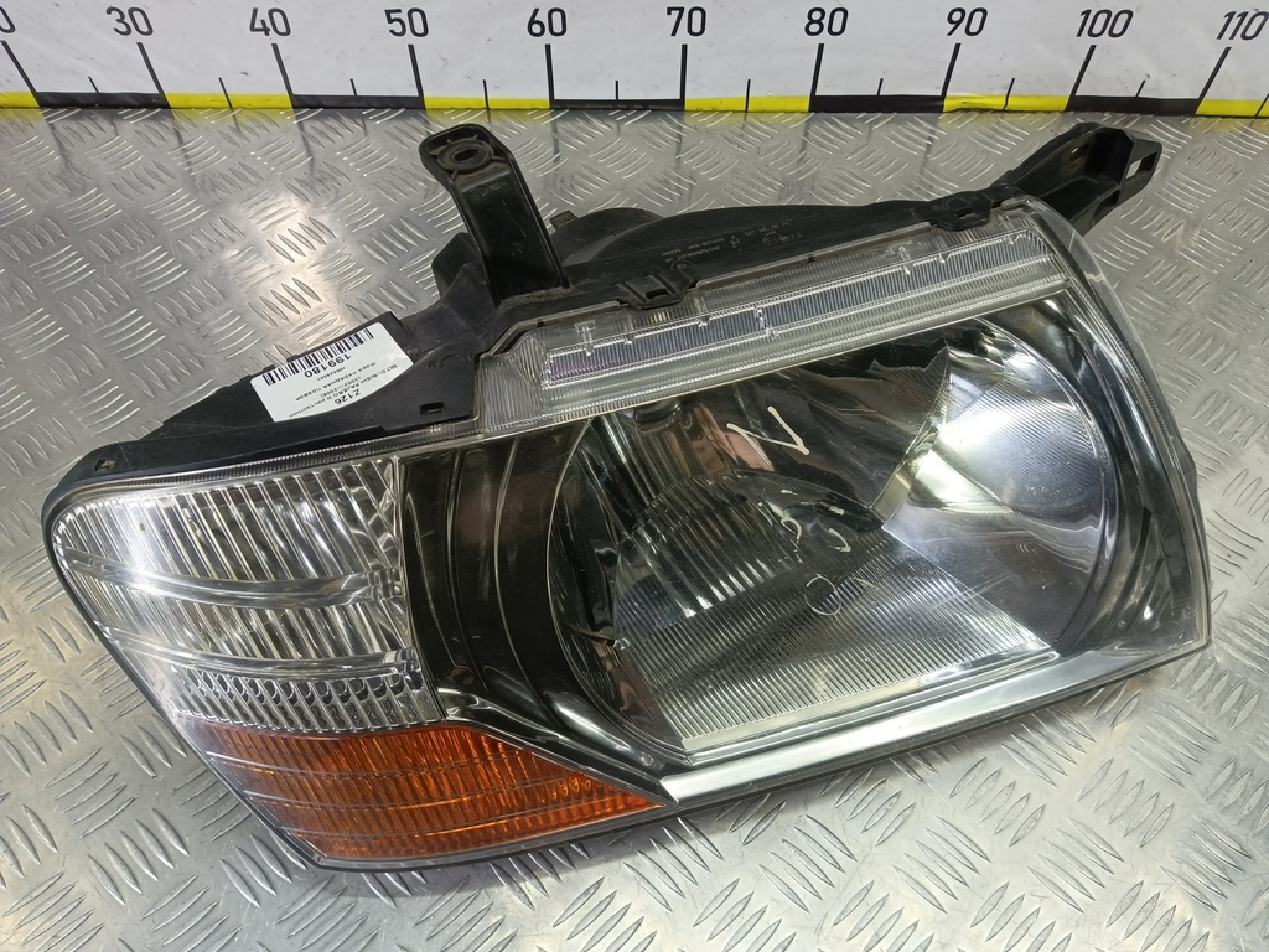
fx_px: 843
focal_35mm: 23
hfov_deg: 73.9
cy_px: 476
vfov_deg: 58.9
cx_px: 634
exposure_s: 1/50
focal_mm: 4.11
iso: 111
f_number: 1.6
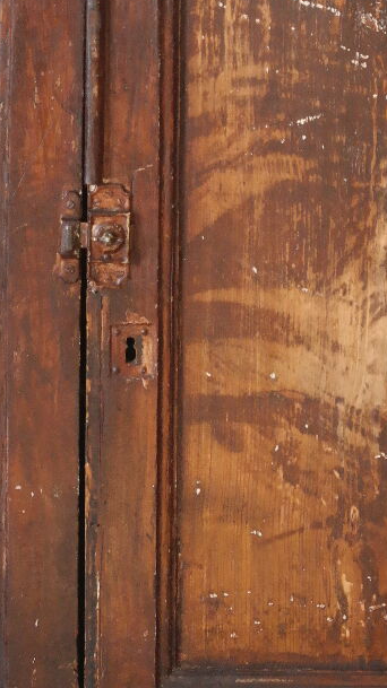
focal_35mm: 229
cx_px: 54
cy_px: 64
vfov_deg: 9.4
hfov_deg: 5.3
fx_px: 4183
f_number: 5.6
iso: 1600
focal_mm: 50
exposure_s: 1/50
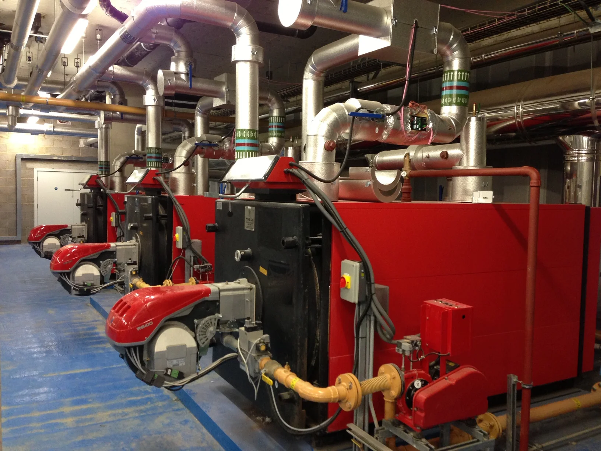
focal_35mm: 33
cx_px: 300
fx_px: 573
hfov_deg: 55.4
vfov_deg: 42.9
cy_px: 226
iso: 200
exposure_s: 1/20
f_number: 2.4
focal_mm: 4.13
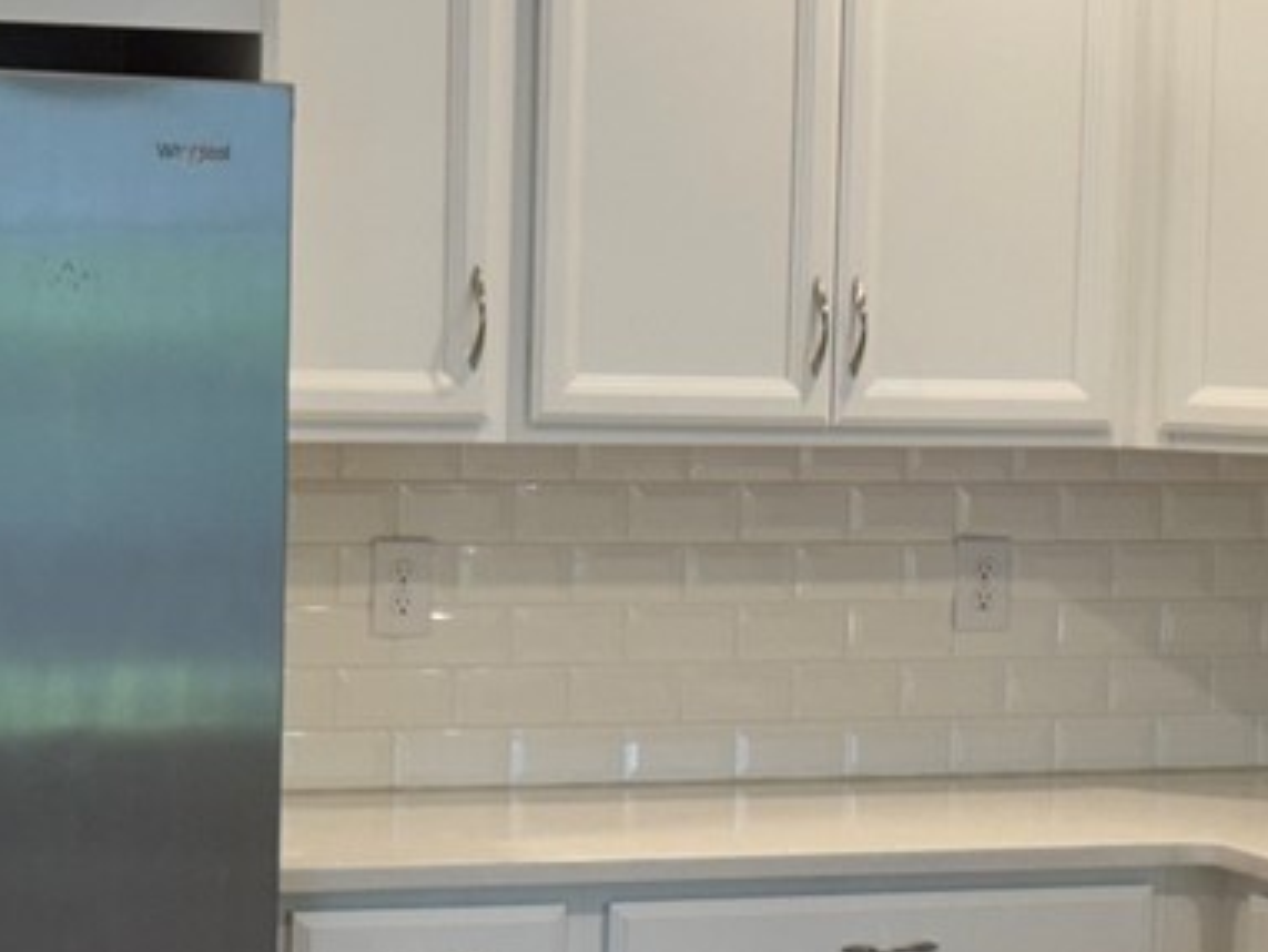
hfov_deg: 15.2
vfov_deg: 11.5
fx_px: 4727
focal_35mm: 129
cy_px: 602
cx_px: 975
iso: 64
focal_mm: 6.76
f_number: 1.78
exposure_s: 1/60
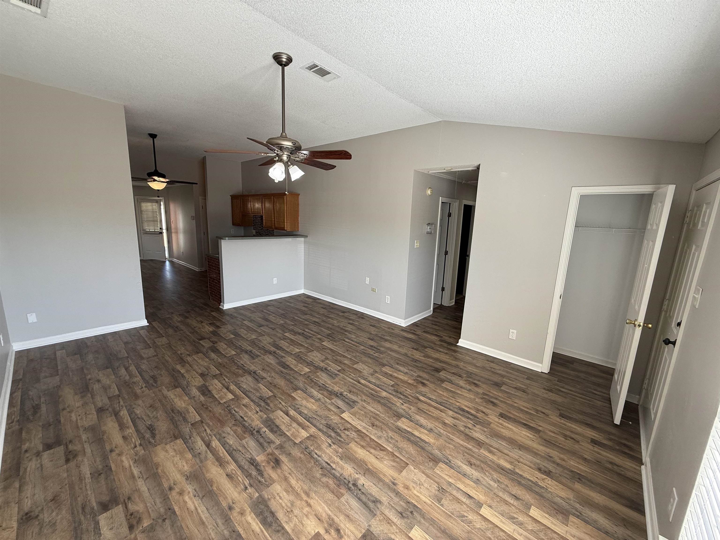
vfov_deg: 85.7
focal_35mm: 14
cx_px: 360
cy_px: 270
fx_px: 291
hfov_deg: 102.1
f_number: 2.2
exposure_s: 1/99
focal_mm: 2.22
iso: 80
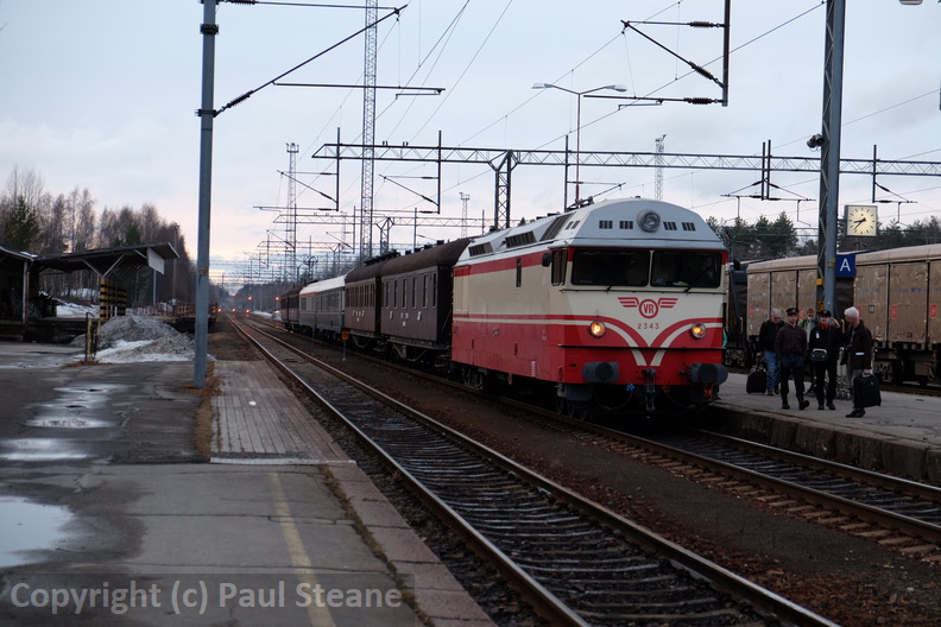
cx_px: 470
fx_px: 1803
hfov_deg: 29.2
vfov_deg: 19.7
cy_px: 314
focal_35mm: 69
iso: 250
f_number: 4
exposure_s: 1/60
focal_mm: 46.3
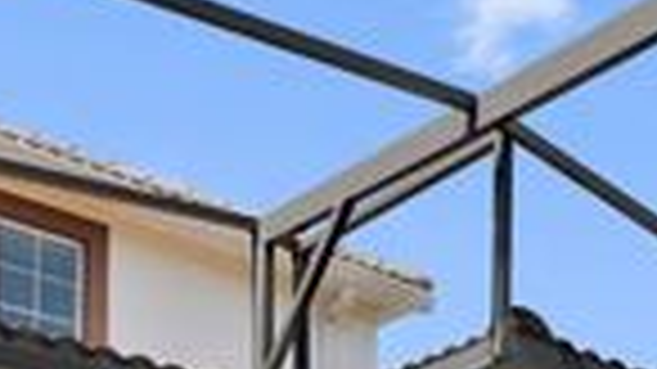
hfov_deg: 28.6
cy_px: 788
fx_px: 1236
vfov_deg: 13.8
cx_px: 596
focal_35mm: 71
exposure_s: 1/250
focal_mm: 14
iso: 250
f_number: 7.1
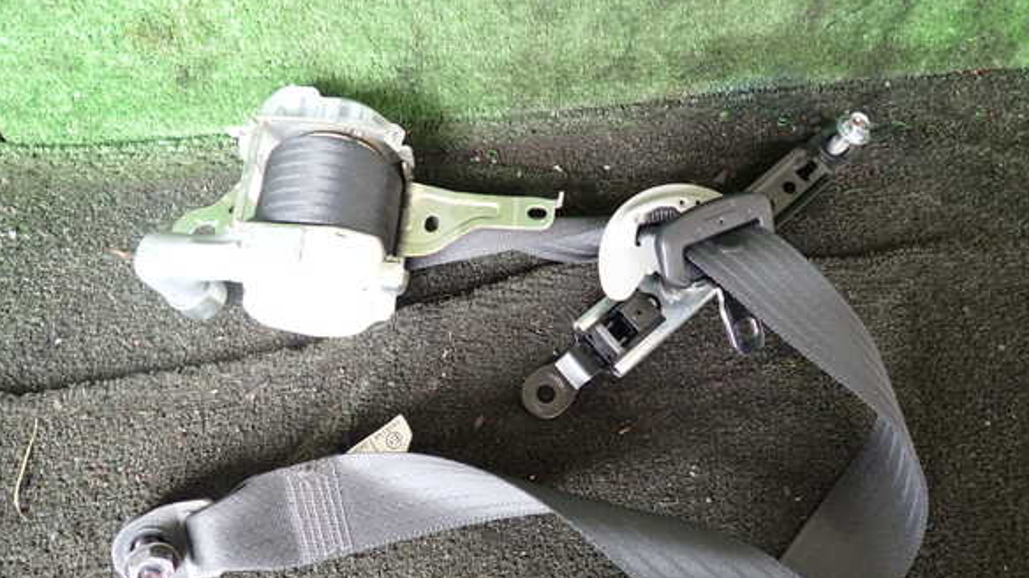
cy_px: 321
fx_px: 764
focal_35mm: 28
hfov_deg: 67.9
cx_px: 518
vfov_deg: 41.4
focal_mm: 4.5
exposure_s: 1/40
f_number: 2
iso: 200
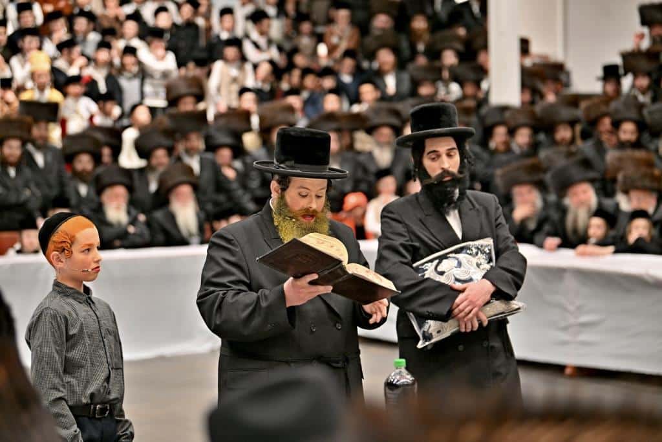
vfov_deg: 12.2
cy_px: 221
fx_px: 2060
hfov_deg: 18.3
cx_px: 331
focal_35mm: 112
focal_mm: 112
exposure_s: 1/320
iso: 400
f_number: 2.8
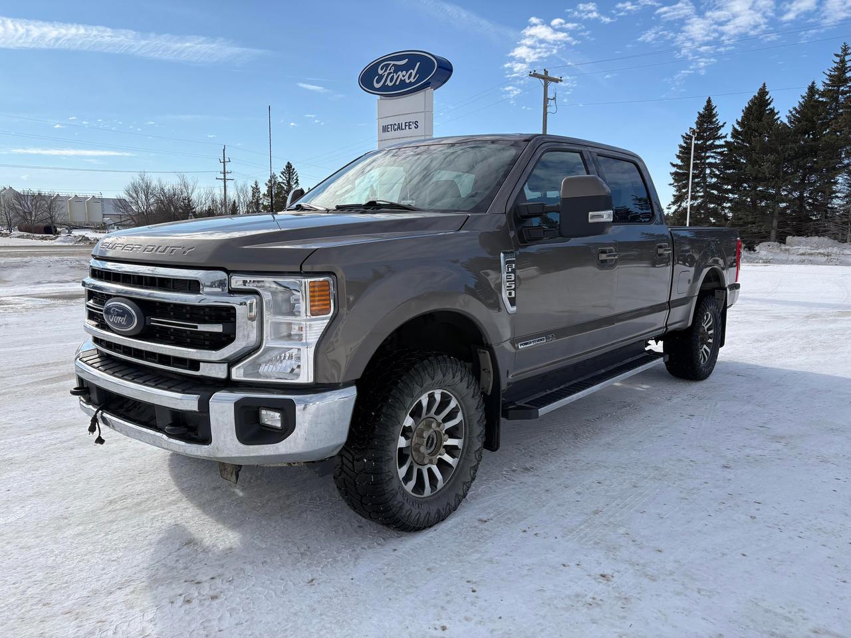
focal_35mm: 26
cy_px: 319
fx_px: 639
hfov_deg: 67.3
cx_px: 426
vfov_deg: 53.1
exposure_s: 1/5348
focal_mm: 5.96
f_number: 1.6
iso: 50
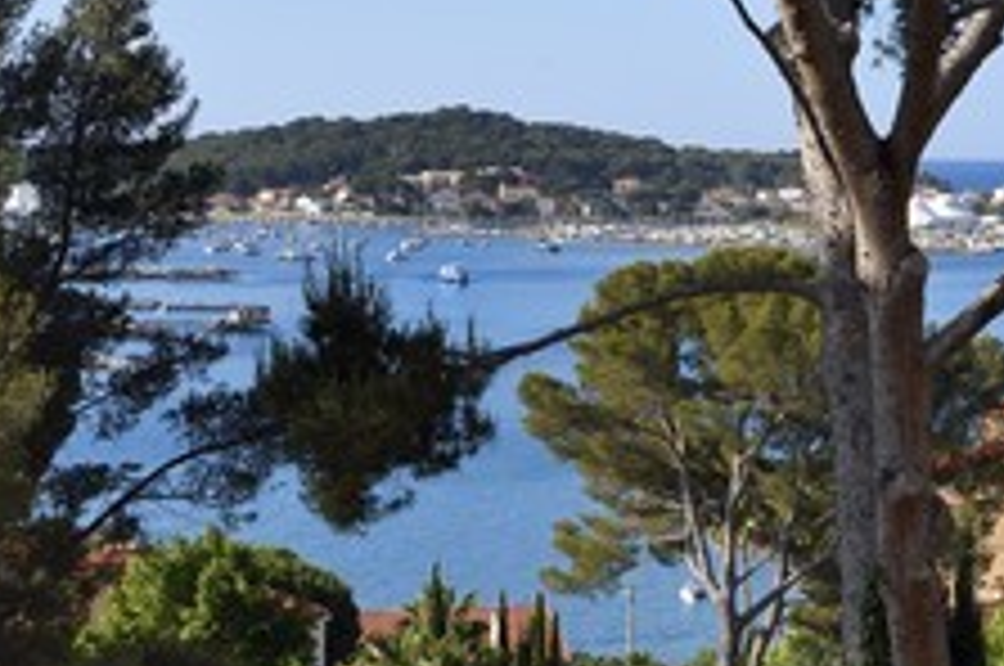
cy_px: 500
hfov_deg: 15.5
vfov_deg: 10.3
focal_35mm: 132
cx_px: 646
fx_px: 3676
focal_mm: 70
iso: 200
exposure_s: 1/400
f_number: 8
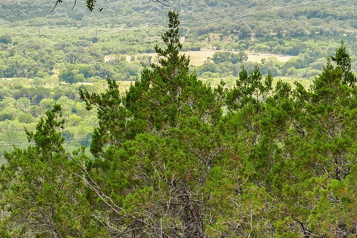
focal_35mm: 244
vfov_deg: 5.6
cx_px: 33
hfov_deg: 8.4
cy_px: 55
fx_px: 2419
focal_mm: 70
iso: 100
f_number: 6.3
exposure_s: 1/125
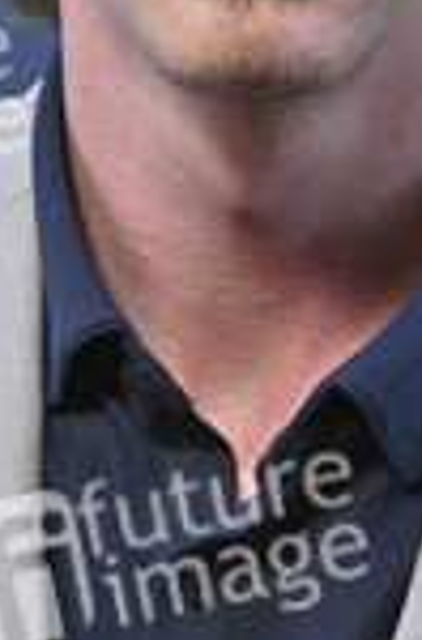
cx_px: 273
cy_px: -85
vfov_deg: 8.1
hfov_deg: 5.4
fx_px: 4497
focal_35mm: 254
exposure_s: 1/320
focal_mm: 95
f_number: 7.1
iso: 2000
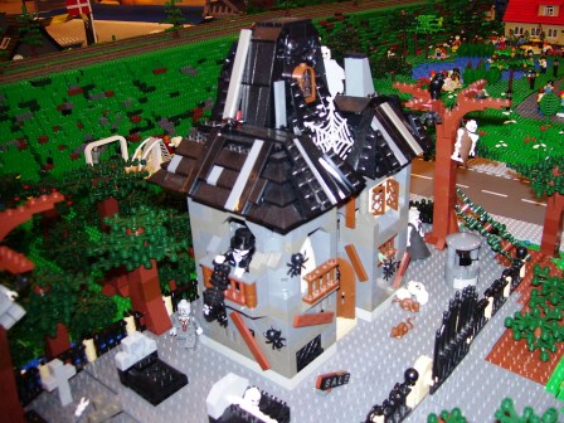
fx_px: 587
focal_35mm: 36
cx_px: 282
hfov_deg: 51.4
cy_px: 212
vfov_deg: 39.7
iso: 80
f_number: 2.7
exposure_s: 1/60
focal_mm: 6
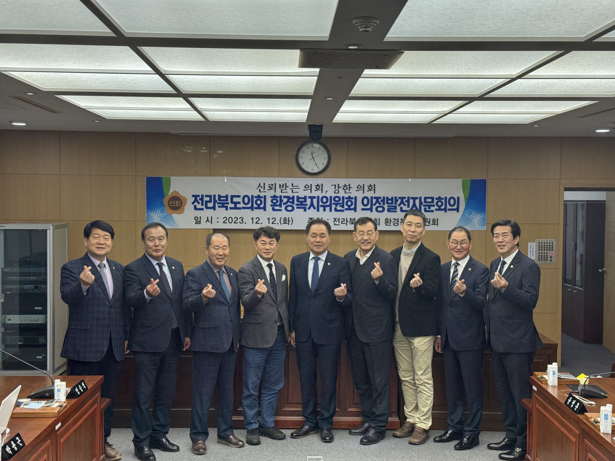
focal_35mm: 48
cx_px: 308
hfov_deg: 39.7
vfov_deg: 30.3
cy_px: 230
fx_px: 853
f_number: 1.78
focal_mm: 6.86
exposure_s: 1/120
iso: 80
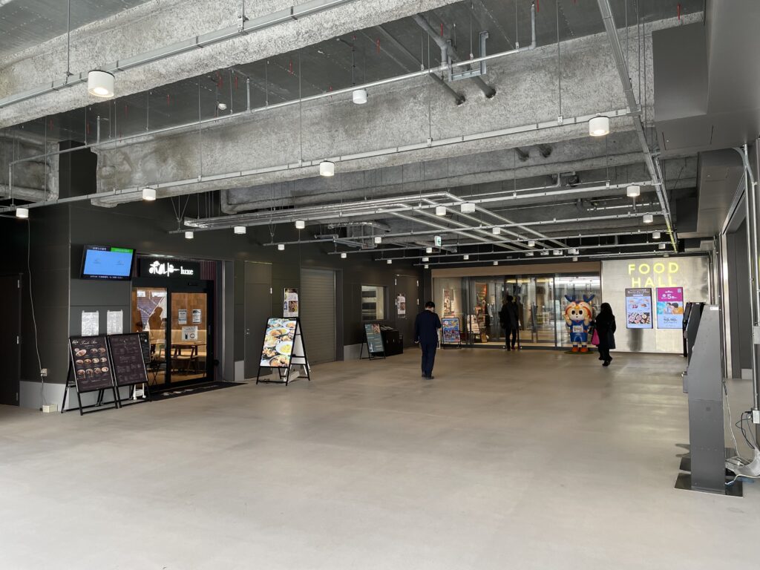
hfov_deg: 67.3
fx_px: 571
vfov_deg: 53.1
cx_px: 380
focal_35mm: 26
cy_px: 285
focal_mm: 4.2
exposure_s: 1/121
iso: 64
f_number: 1.6
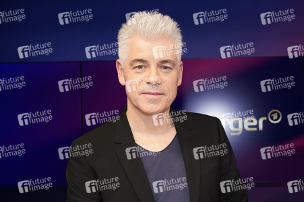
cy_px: 101
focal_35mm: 39
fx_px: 329
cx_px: 152
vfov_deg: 34.2
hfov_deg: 49.6
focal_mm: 39
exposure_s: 1/125
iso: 2000
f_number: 5.6
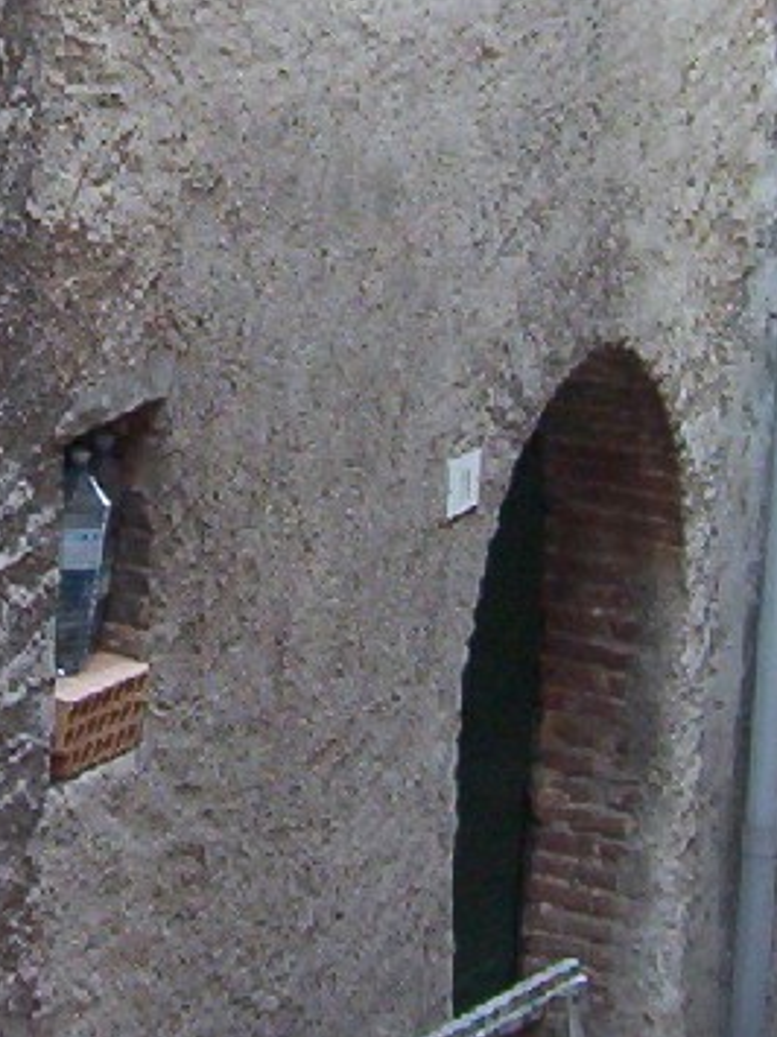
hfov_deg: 12.3
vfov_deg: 16.1
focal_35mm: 120
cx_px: 304
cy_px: 18
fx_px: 3594
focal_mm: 5.54
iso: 100
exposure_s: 1/48
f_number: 2.76
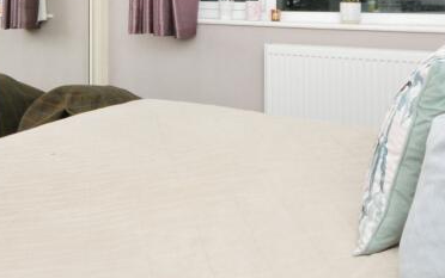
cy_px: -32
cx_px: 215
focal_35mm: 42
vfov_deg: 27.8
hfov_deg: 47.2
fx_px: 510
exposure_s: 1/60
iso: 200
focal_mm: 10
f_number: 5
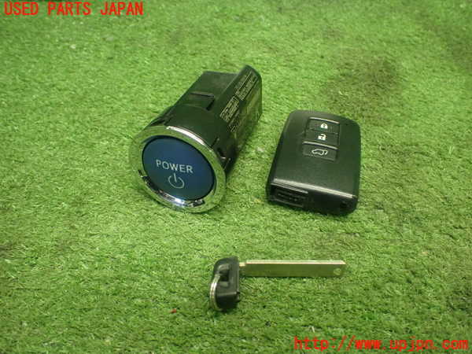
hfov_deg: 60.0
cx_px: 236
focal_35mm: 30
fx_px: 409
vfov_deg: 46.8
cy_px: 177
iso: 800
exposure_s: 1/100
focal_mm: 5.4
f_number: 2.3
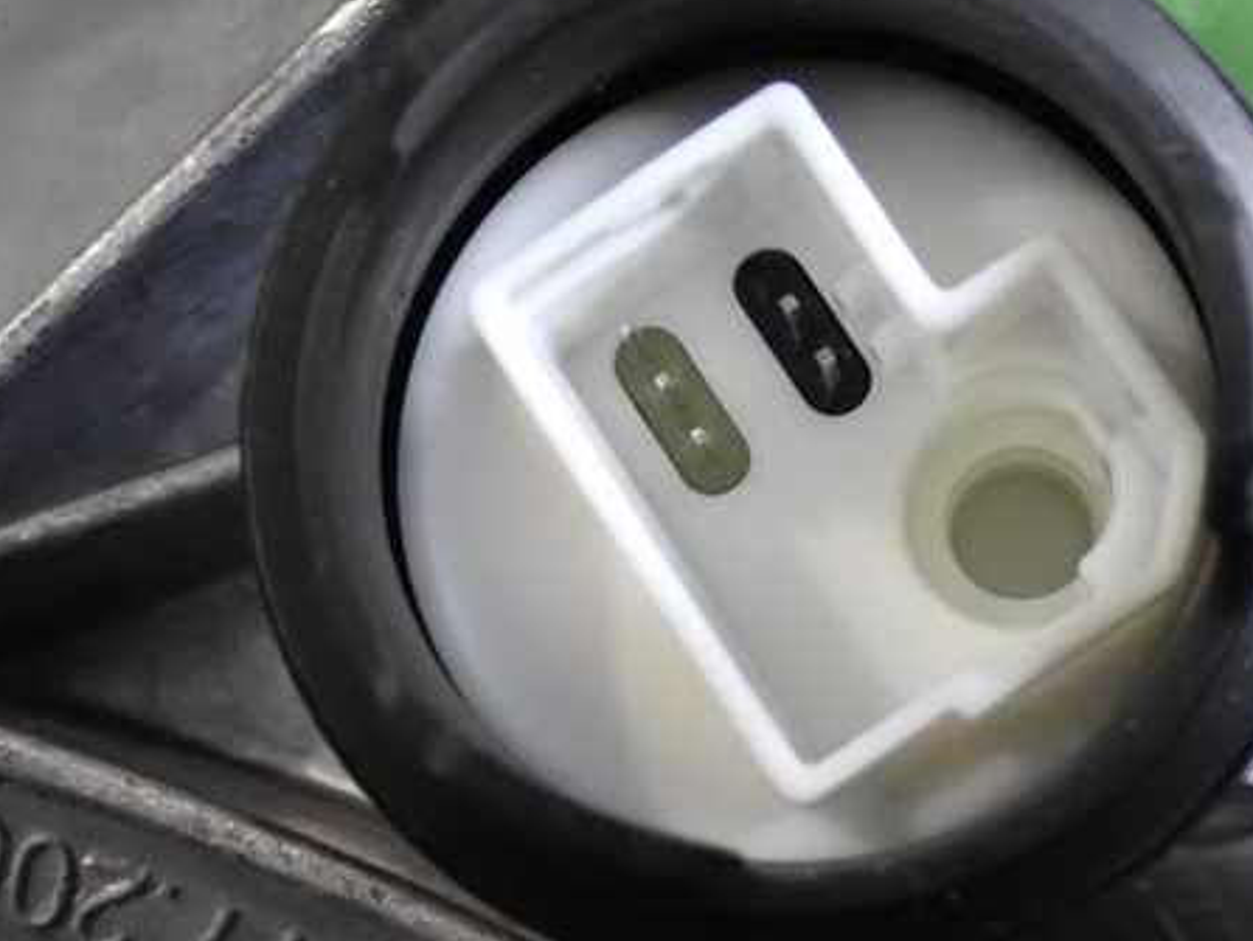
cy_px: 497
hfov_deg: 24.9
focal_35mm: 78
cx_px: 784
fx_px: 2825
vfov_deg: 18.9
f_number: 3.5
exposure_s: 1/125
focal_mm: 10.35
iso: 1600
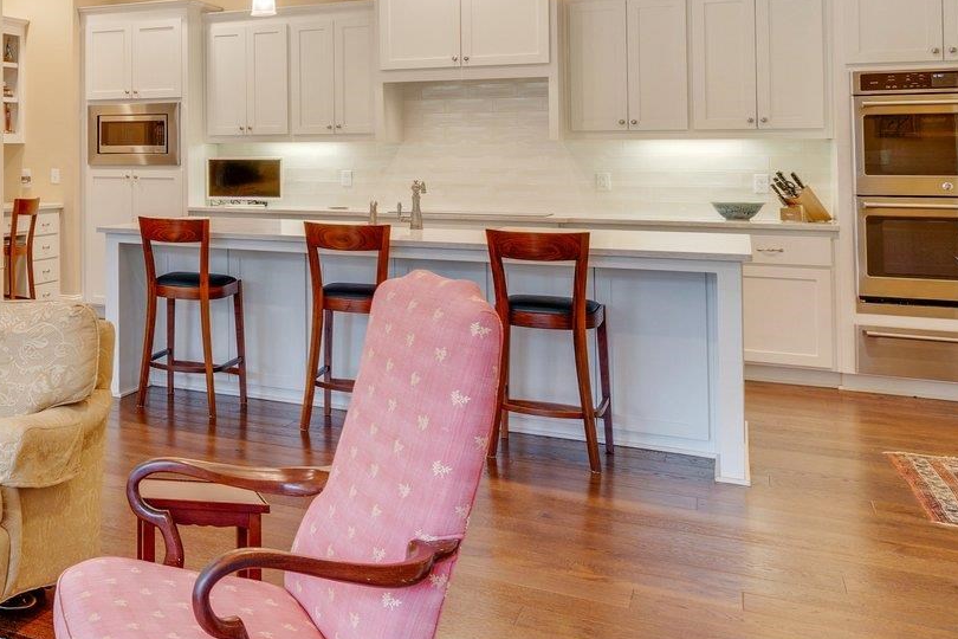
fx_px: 1144
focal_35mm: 43
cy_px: 132
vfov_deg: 30.5
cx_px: -201
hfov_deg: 35.4
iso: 100
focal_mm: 17
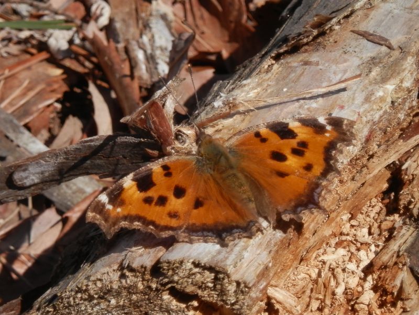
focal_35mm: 500
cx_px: 210
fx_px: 6056
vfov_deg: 3.0
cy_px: 158
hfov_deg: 4.0
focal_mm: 90
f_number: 6.9
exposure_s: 1/320
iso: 80
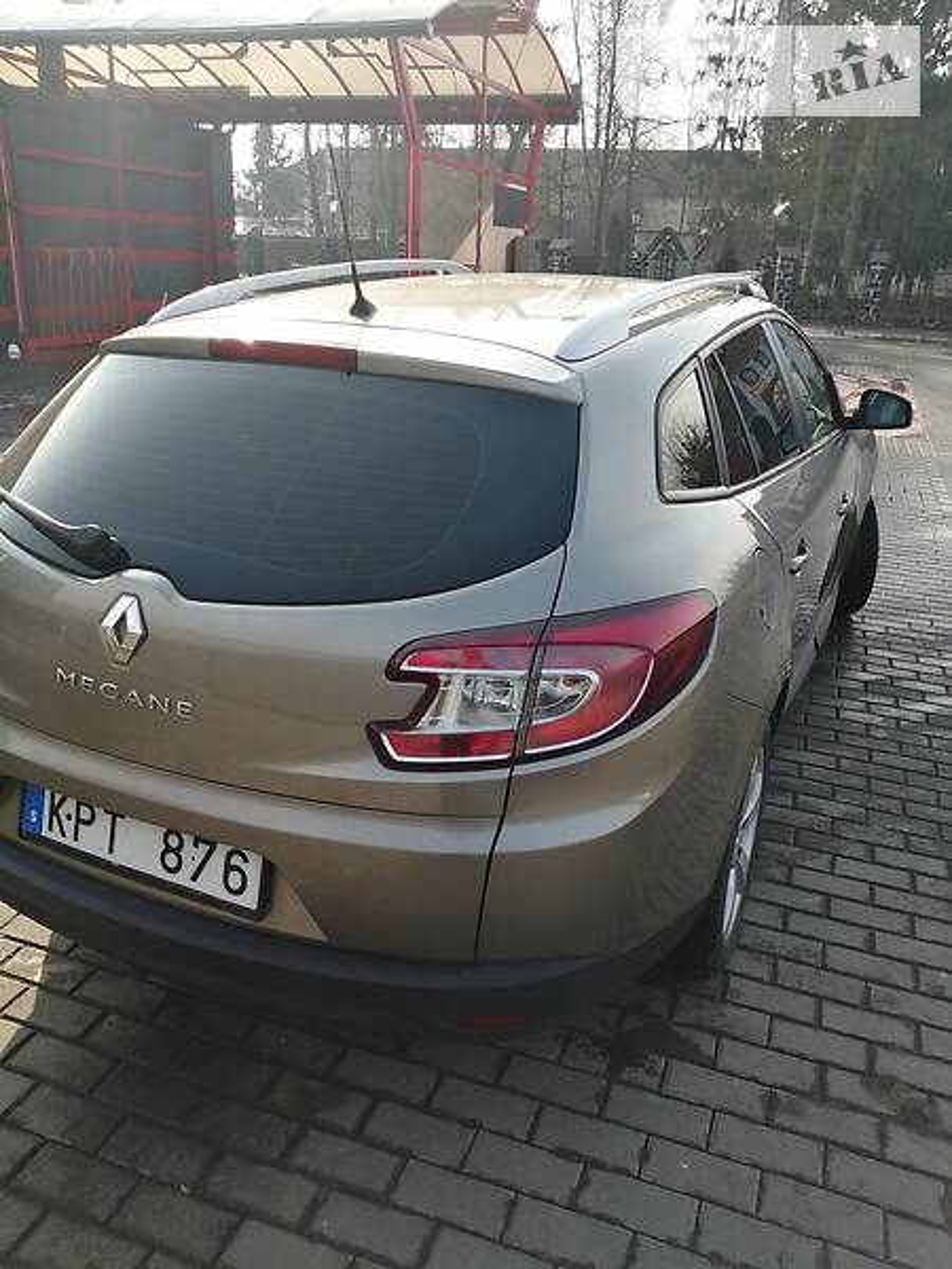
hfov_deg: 53.1
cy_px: 634
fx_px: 953
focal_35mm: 26
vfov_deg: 67.3
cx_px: 476
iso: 50
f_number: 1.8
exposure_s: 1/385
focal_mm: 3.6
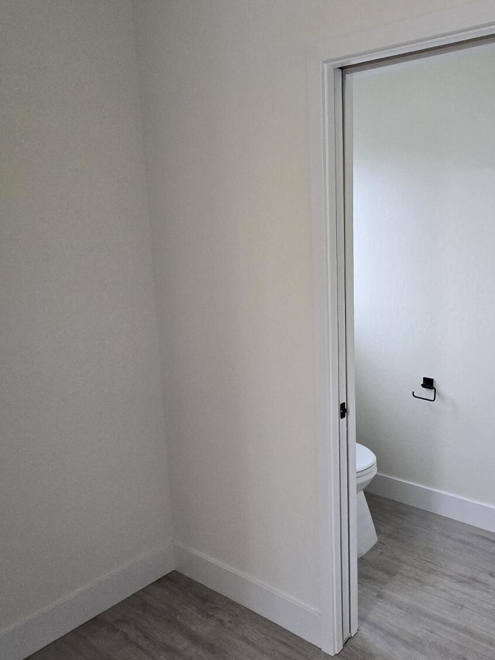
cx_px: 434
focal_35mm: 23
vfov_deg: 73.9
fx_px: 438
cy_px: 322
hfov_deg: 52.7
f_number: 2.2
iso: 200
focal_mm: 2.2
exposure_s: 1/51.1
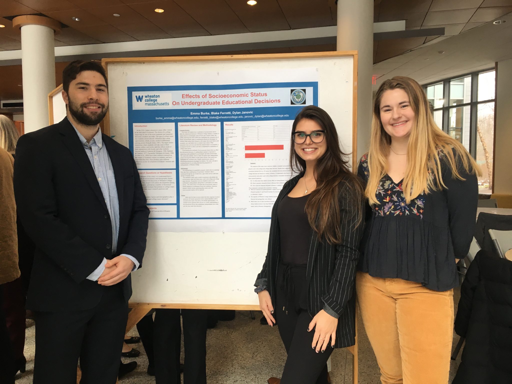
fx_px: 429
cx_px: 256
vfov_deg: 48.2
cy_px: 192
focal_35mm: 29
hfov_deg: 61.7
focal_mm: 4.15
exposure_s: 1/30
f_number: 2.2
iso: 25
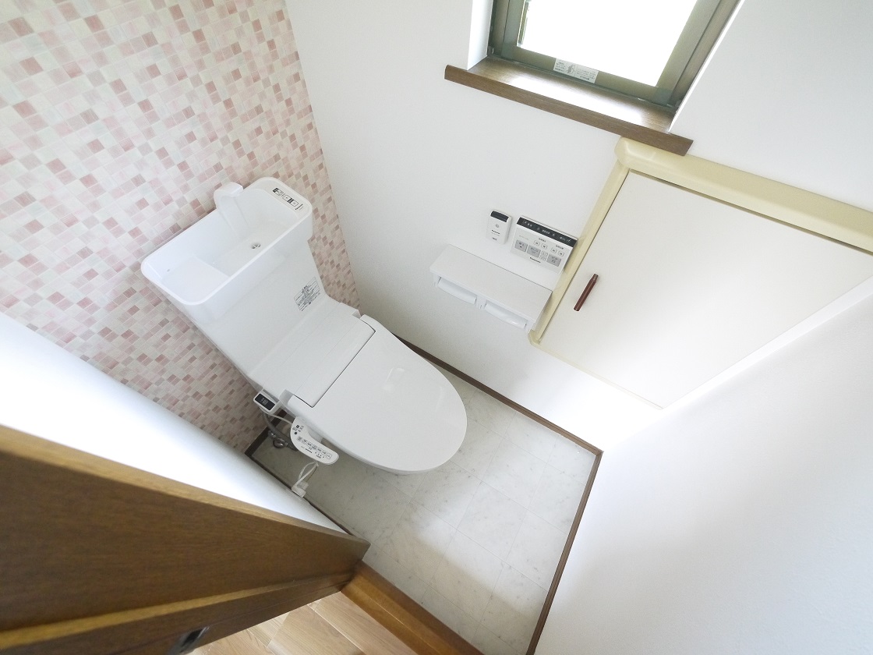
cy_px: 328
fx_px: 353
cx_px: 436
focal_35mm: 14
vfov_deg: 85.7
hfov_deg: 102.1
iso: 1600
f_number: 4
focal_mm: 7
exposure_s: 1/50
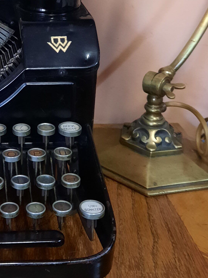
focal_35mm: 69
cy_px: 26
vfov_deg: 27.1
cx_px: -6
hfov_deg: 20.5
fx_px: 553
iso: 400
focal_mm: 4.6
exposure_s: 1/25
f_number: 2
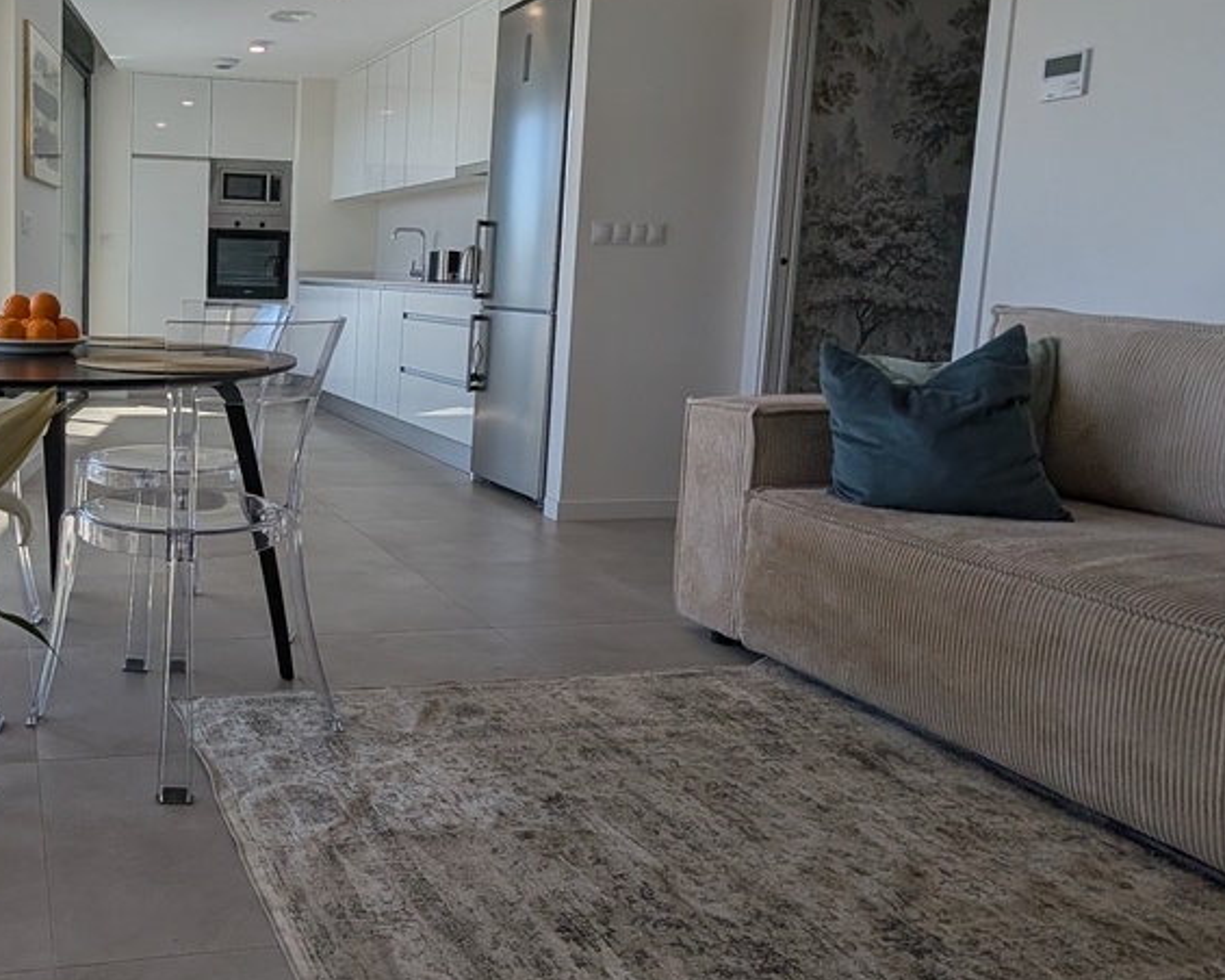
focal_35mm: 27
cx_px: 199
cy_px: 387
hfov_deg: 57.9
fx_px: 979
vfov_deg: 52.8
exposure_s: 1/2169
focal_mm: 2.02
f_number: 1.7
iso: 56
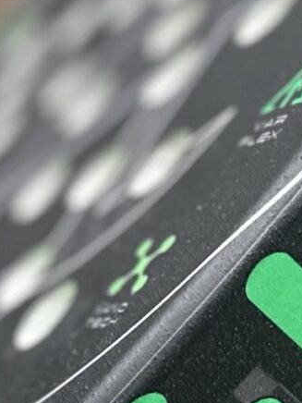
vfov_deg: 13.9
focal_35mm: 141
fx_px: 1640
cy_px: 334
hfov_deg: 10.4
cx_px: -18
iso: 640
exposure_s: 1/60
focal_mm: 6.86
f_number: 1.78
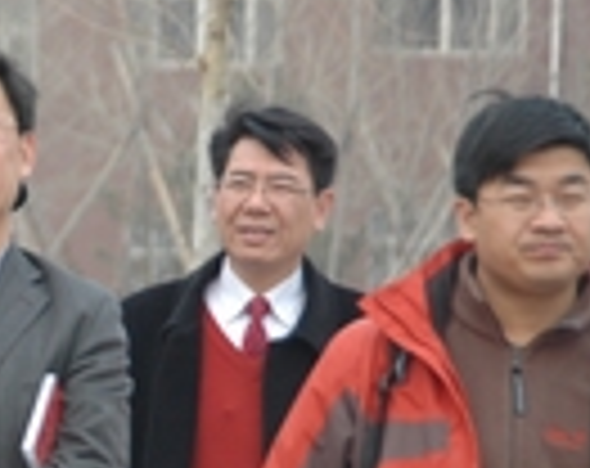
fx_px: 9454
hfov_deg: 3.6
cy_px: 358
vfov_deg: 2.8
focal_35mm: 543
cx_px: -171
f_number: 5.6
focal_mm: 120
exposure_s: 1/400
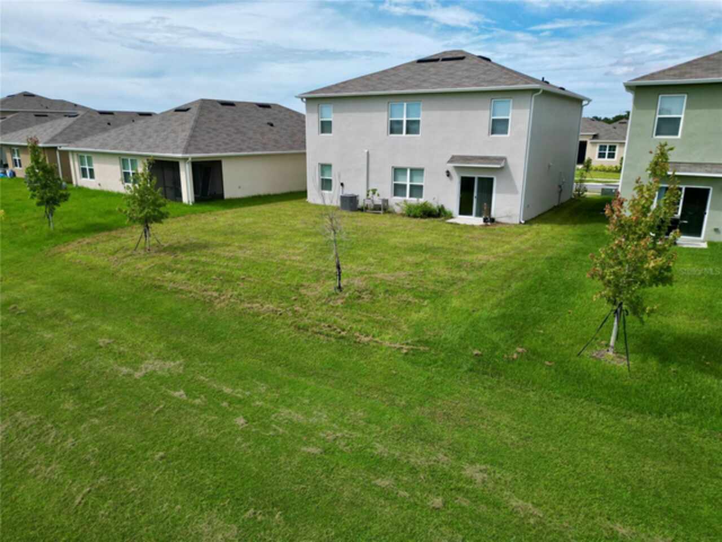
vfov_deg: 56.8
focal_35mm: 24
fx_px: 501
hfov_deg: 71.6
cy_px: 271
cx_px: 361
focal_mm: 6.72
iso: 130
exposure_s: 1/3200
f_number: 1.7
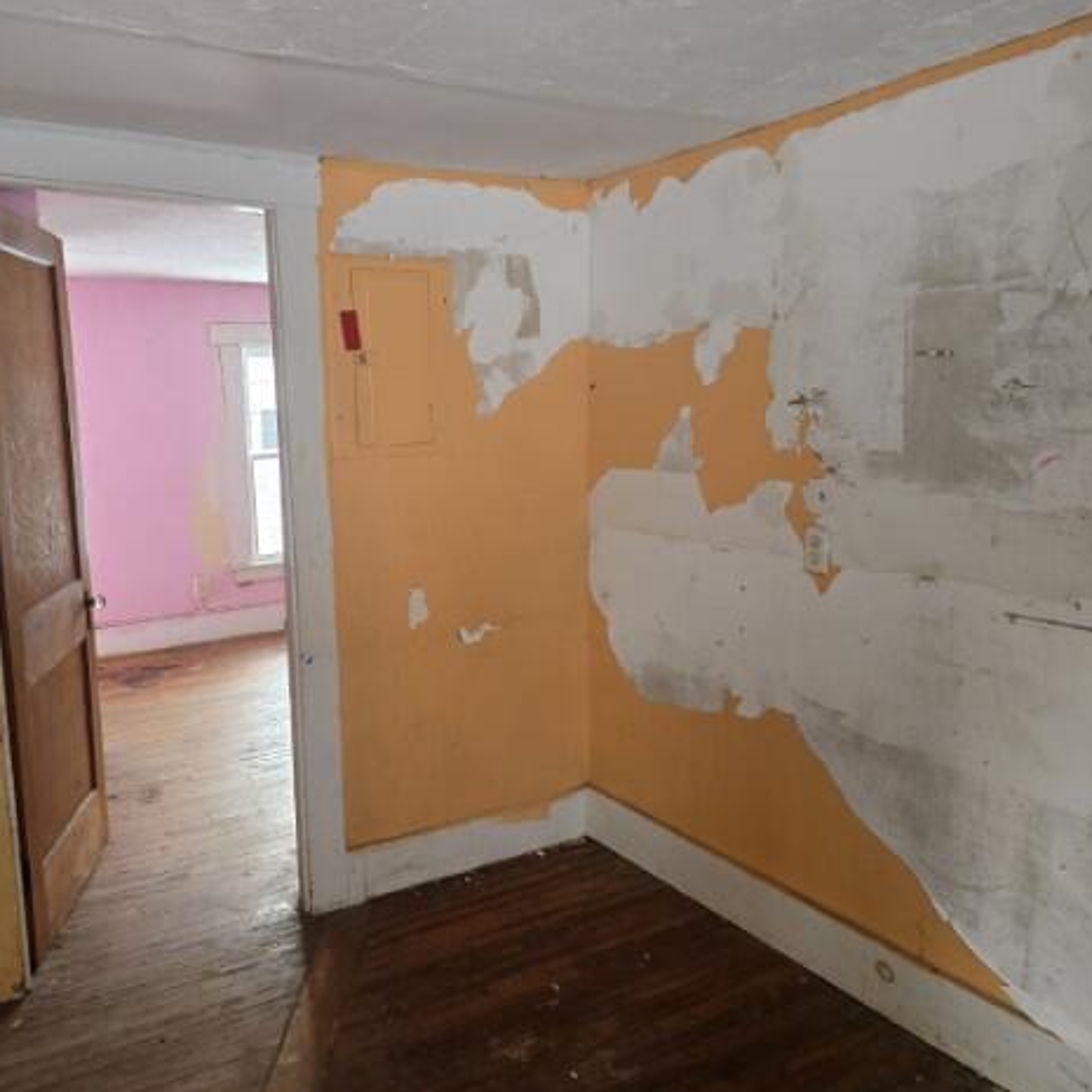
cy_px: 554
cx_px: 465
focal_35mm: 28
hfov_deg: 57.1
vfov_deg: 57.3
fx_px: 999
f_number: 1.7
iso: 640
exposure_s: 1/120
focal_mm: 6.3
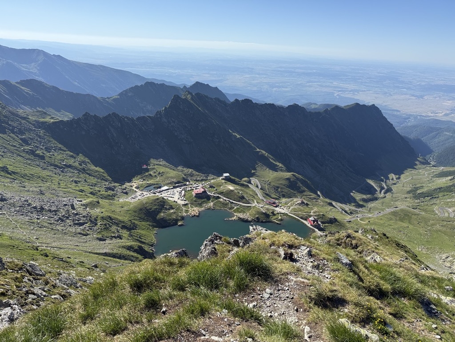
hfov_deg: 71.6
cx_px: 228
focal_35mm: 24
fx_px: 315
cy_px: 171
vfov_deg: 56.8
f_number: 1.78
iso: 100
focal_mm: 6.76
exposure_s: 1/4167
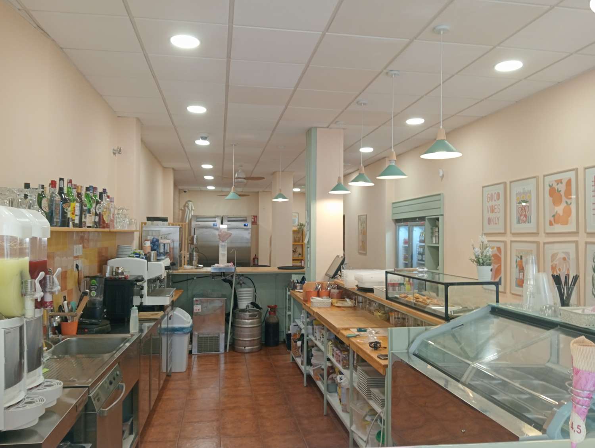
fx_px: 482
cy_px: 224
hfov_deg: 63.4
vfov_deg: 49.8
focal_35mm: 28
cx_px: 298
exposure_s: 1/33.3
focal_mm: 3.98
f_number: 1.8
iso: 218
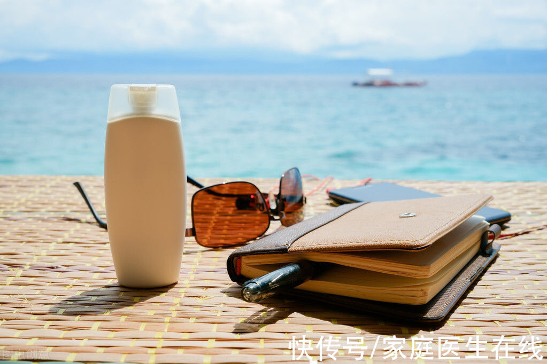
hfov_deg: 49.6
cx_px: 274
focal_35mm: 39
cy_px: 182
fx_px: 593
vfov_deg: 34.2
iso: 50
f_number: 11
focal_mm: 39
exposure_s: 1/125
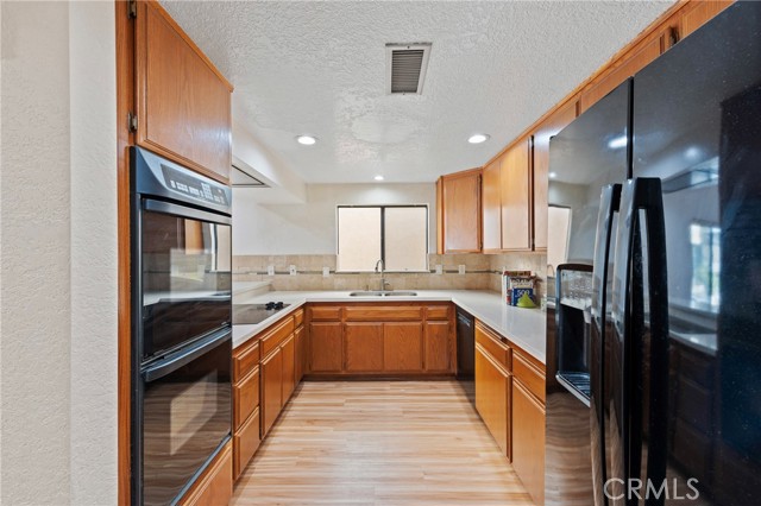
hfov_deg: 104.3
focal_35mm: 14
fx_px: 296
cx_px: 380
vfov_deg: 81.1
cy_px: 253
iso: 200
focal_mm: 14
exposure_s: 1/3
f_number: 9.5
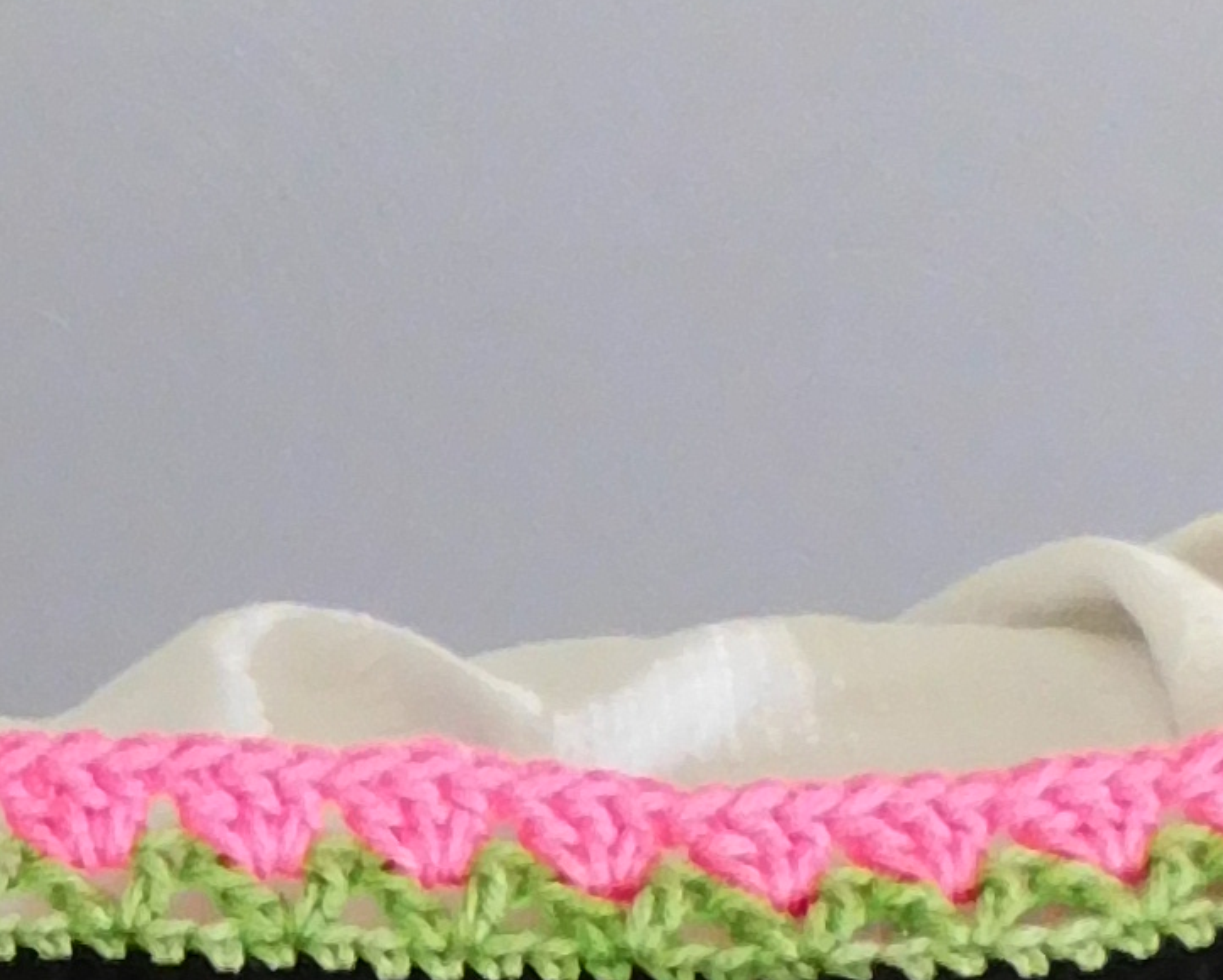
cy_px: 3001
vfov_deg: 8.8
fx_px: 5178
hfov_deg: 13.0
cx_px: -379
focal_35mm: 143
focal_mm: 4
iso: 400
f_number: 3
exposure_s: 1/13
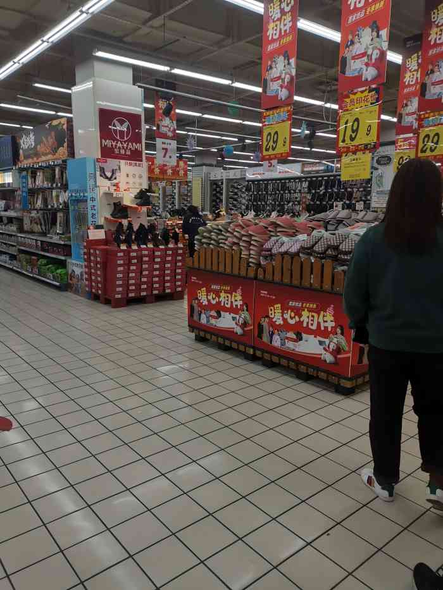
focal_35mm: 27
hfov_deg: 51.4
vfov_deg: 65.3
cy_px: 295
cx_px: 222
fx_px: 461
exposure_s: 1/278
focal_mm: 4.75
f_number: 1.8
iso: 50
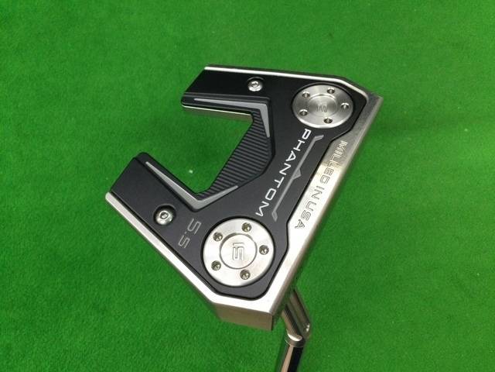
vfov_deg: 45.4
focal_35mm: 31
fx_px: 443
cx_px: 248
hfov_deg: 58.4
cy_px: 186
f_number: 2.4
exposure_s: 1/30
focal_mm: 3.3
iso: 100
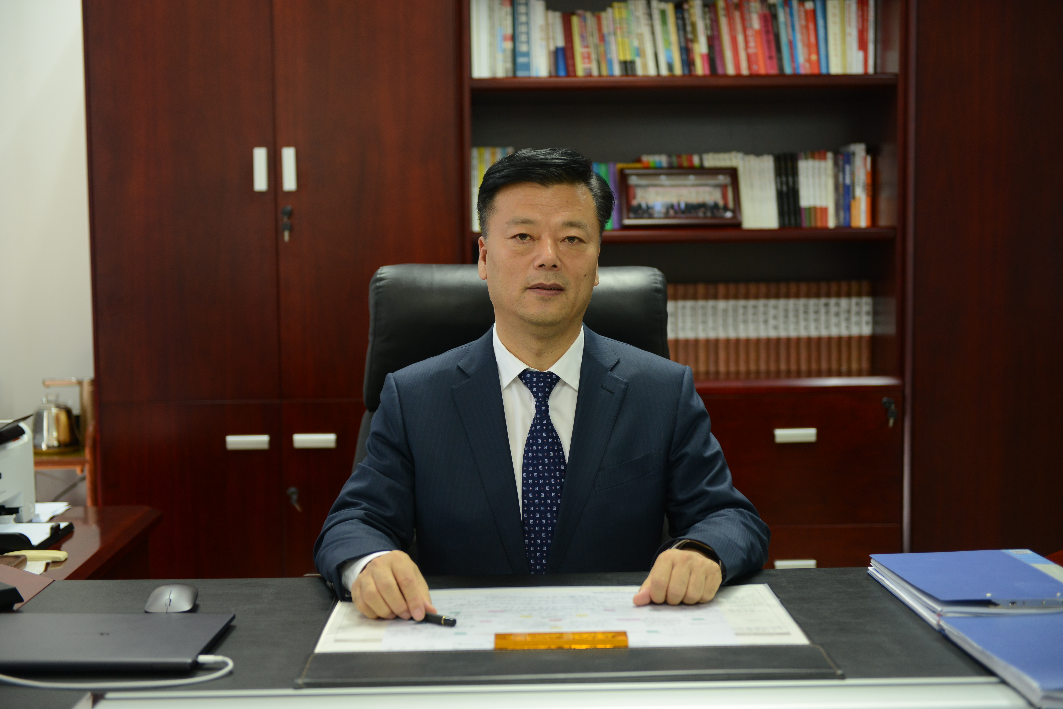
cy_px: 354
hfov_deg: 41.1
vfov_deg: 28.1
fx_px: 1417
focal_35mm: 48
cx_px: 532
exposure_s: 1/80
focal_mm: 48
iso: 800
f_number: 2.8
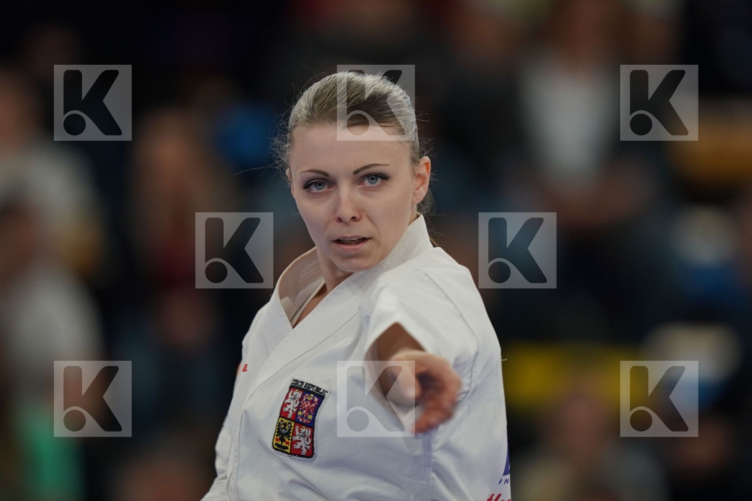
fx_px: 12532
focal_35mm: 600
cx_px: 376
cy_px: 250
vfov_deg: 2.3
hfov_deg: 3.4
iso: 800
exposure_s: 1/500
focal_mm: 400
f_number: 2.8
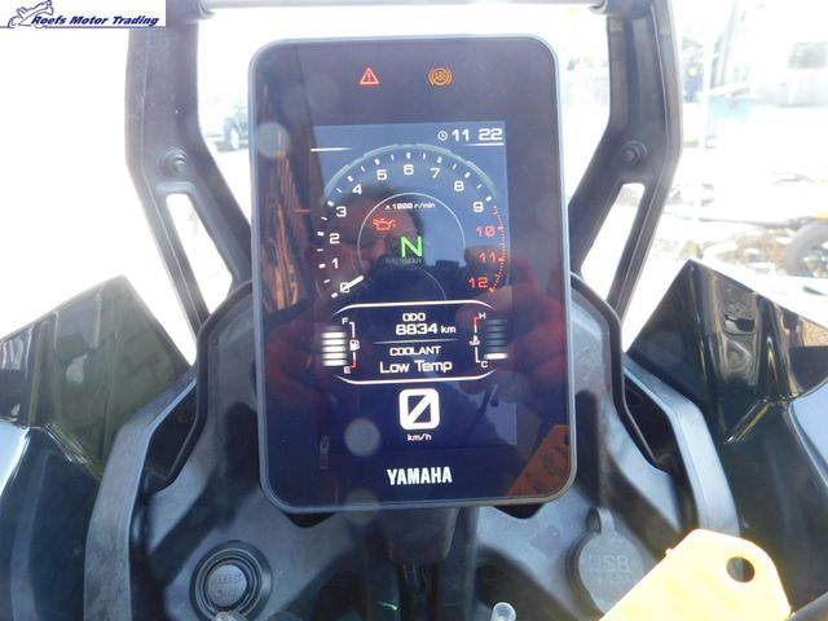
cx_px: 414
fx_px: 574
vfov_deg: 56.8
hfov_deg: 71.6
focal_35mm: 24
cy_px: 310
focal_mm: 4.1
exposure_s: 1/50
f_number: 3
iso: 125
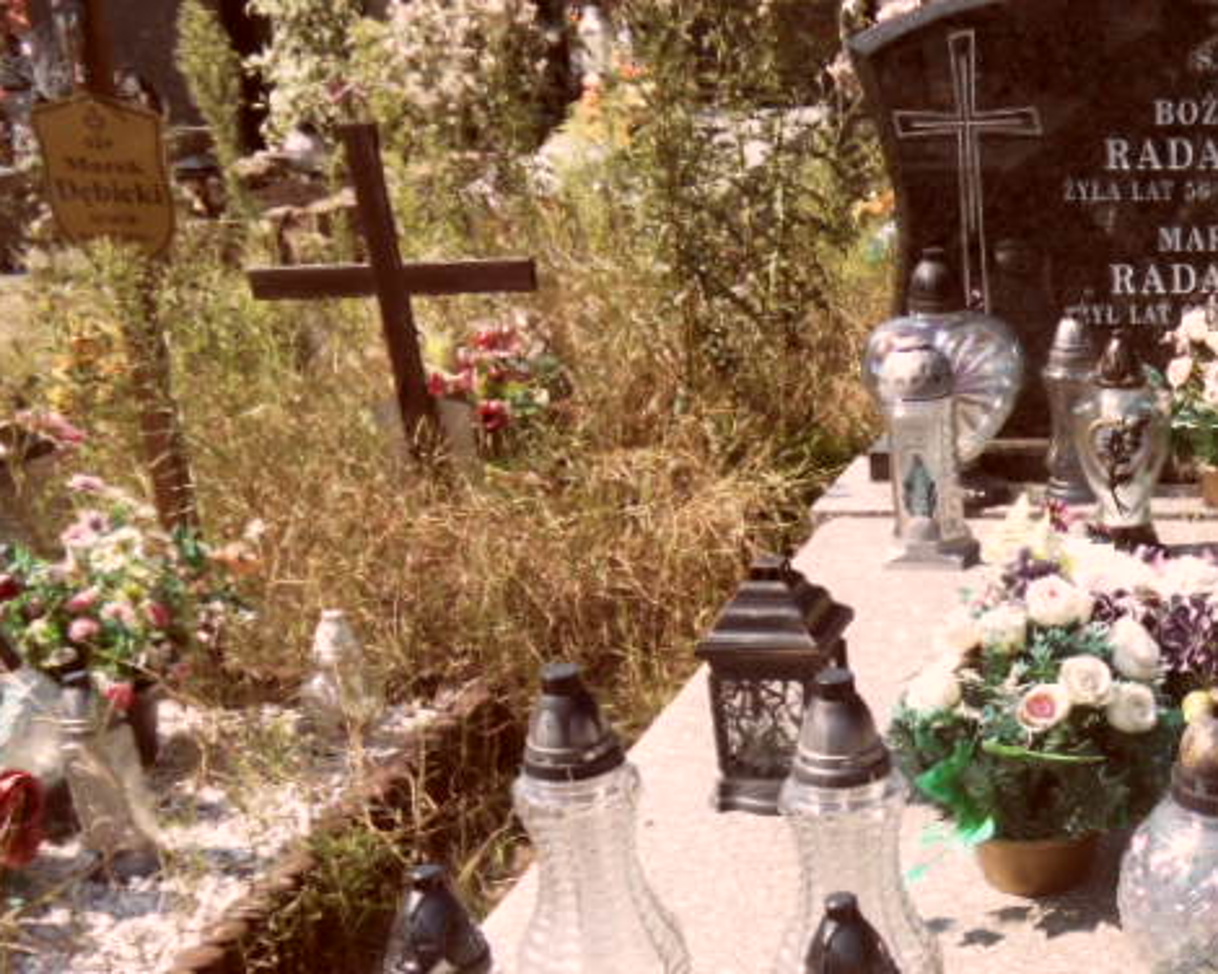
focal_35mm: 51
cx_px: 1192
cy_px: 746
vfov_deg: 29.2
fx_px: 1838
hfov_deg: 33.8
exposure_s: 1/750
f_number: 3.2
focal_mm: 3.9
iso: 80
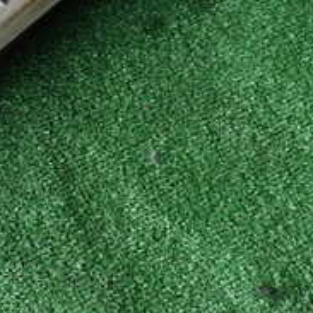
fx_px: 890
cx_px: -92
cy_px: 56
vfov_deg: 19.7
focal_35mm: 87
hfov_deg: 18.6
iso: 100
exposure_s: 1/100
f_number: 3.2
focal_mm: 5.4
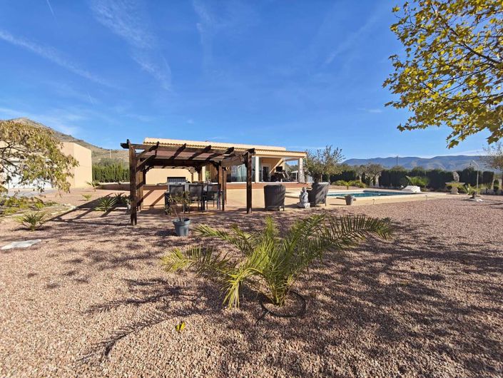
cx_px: 252
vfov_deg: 85.8
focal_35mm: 14
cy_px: 189
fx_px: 204
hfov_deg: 102.0
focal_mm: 2.16
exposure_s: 1/490
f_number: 2.2
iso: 50
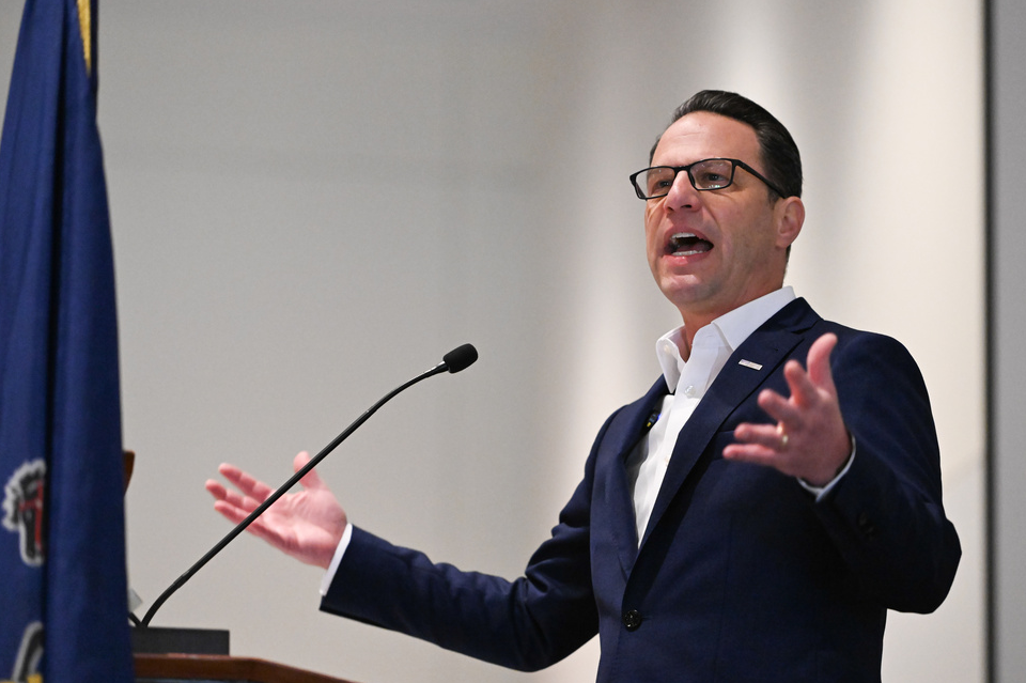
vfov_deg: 8.6
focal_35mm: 160
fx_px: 4557
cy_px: 335
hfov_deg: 12.8
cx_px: 543
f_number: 2.8
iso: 6400
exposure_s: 1/250
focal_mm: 150
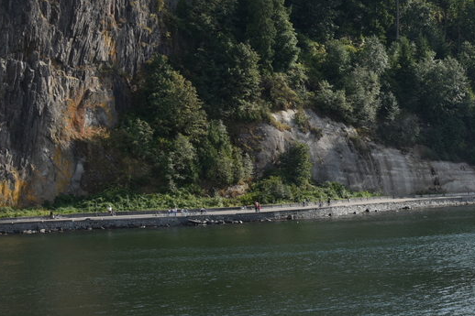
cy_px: 122
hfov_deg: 22.0
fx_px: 1174
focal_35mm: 89
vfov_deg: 15.3
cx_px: 486
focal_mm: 36
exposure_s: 1/250
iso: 100
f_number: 8
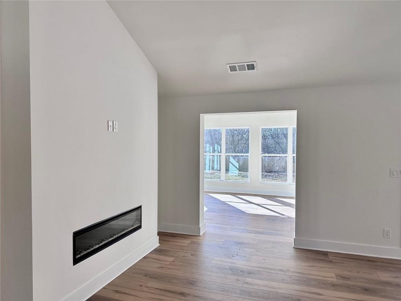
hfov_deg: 71.6
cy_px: 150
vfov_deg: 56.8
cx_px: 200
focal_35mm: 24
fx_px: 278
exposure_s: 1/501
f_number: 1.78
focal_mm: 6.86
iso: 80
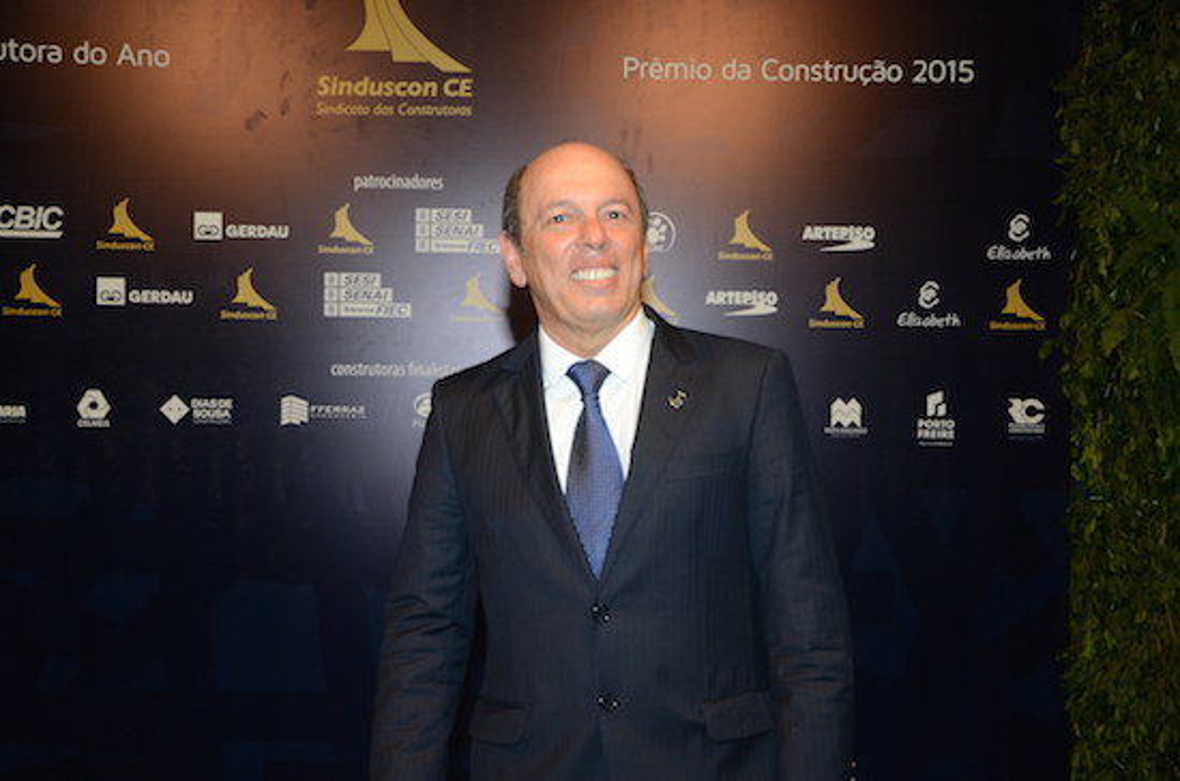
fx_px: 1668
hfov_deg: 39.0
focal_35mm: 51
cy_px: 390
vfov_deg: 26.4
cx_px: 590
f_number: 5.6
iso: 500
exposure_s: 1/60
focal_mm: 34
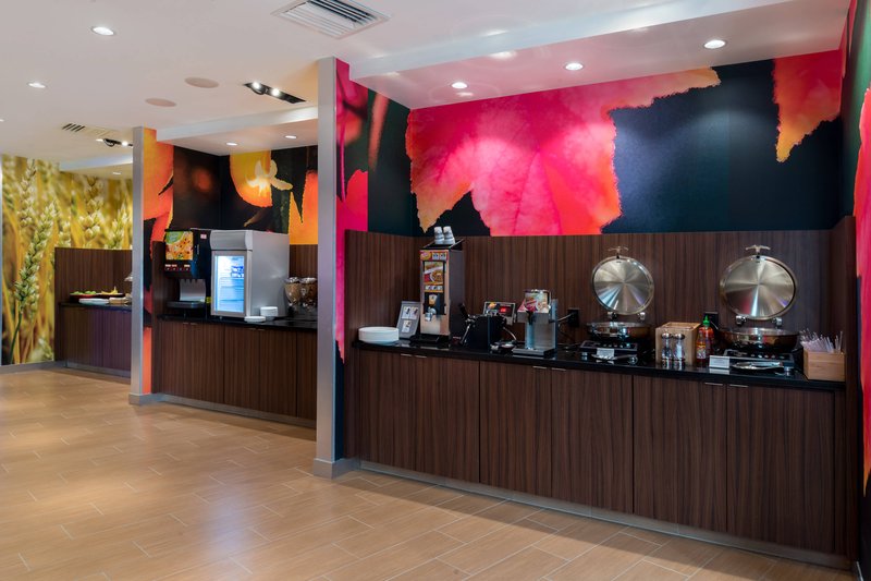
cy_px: 290
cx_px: 436
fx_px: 581
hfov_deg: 73.8
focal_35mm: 24
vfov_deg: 53.1
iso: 100
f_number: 11
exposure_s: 1.6
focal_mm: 24
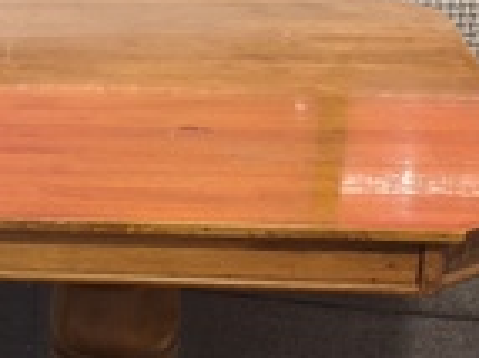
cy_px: 326
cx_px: -226
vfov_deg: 12.8
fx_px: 1590
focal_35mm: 115
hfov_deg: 15.8
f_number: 1.9
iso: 500
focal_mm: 6.92
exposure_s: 1/24
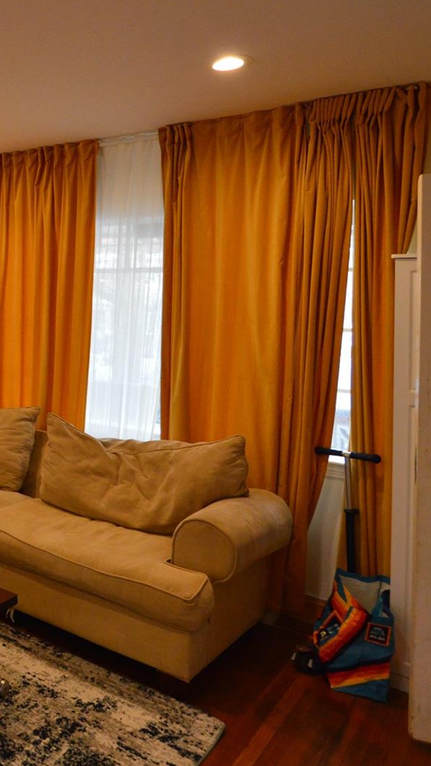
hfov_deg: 31.7
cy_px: 312
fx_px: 610
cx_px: -100
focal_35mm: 30
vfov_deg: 63.8
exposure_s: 1/60
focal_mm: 10
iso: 800
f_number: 5.6
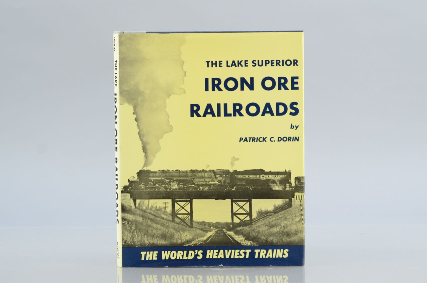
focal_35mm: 90
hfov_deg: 22.7
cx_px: 214
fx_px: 1065
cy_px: 142
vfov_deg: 15.1
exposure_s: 1/125
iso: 640
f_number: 5.6
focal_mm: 60
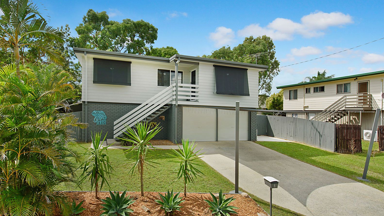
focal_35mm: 18
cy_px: 119
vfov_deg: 60.9
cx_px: 190
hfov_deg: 92.7
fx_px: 183
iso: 100
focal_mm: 17
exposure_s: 1/60
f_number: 11
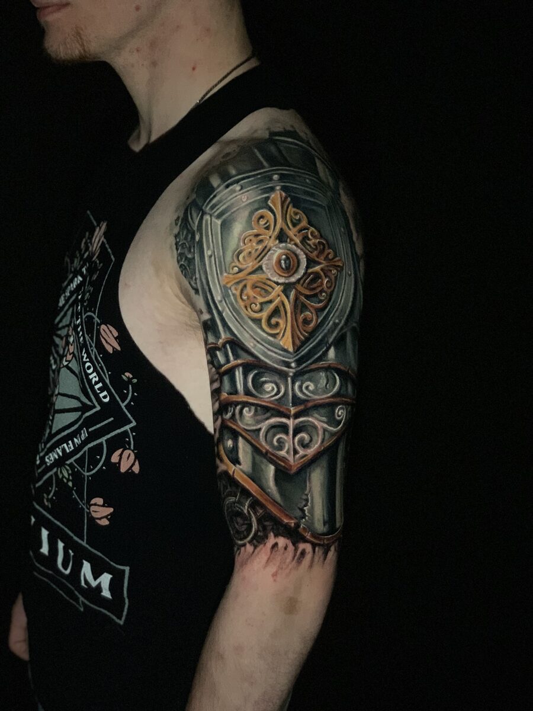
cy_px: 356
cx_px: 266
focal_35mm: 52
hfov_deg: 28.0
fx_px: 1068
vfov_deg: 36.8
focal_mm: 6
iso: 500
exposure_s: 1/33
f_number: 2.4
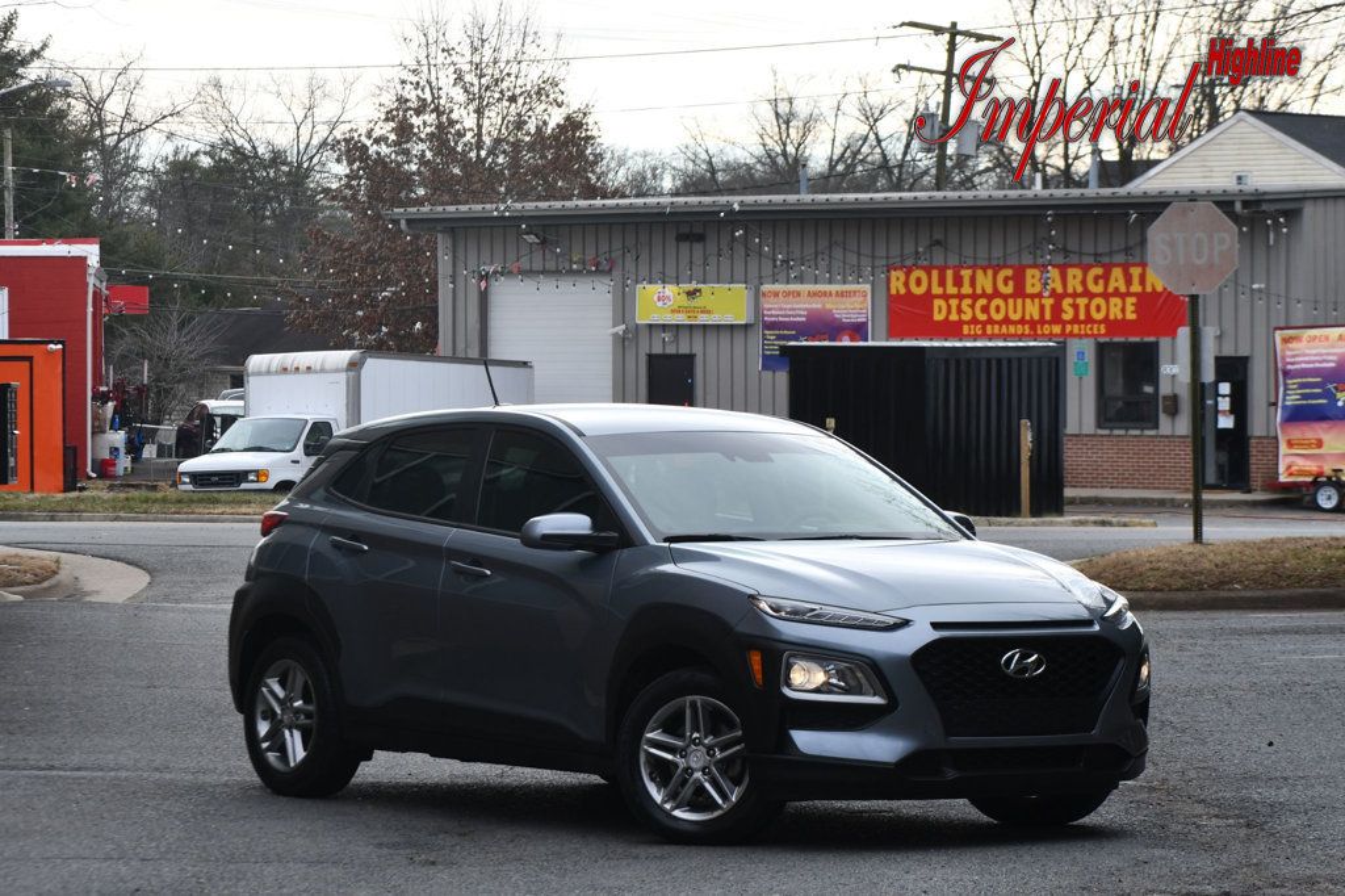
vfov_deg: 10.2
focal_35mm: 135
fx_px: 5042
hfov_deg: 15.2
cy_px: 448
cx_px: 672
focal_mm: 90
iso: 200
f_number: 8
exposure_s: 1/250
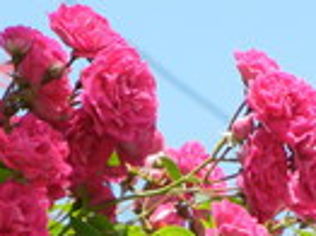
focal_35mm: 586
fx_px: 5345
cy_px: 395
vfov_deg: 2.5
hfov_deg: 3.4
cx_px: 289
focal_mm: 31.4
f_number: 4.6
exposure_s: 1/431
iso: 160
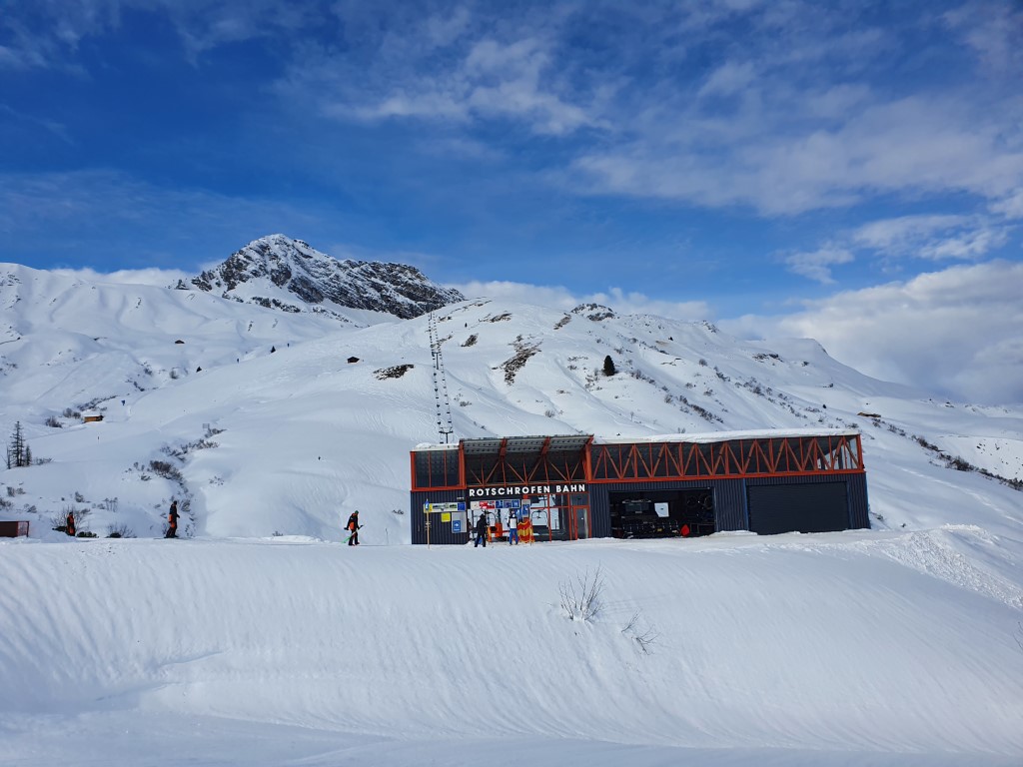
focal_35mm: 26
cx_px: 512
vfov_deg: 53.1
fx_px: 768
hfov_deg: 67.3
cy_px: 384
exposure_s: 1/3024
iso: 50
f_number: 2.4
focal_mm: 4.32
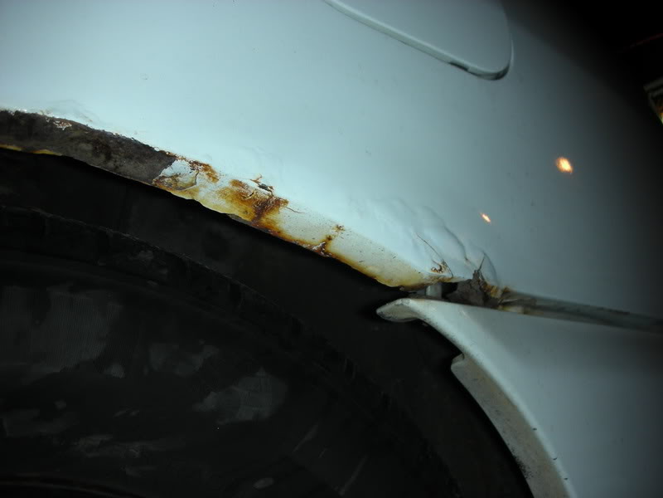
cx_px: 332
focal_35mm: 35
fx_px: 670
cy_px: 249
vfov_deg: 40.7
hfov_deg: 52.6
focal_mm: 5.8
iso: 50
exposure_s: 1/60.1
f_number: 3
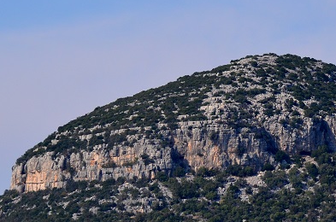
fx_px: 2486
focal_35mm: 267
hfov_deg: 7.7
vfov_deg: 5.1
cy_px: 67
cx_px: 352
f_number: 4.5
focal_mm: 70
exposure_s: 1/4000
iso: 400
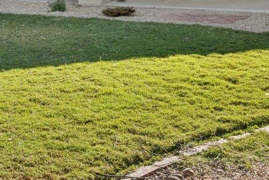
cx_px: 34
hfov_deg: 21.9
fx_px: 680
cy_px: -71
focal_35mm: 91
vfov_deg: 14.3
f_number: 8
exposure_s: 1/640
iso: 320
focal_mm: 20
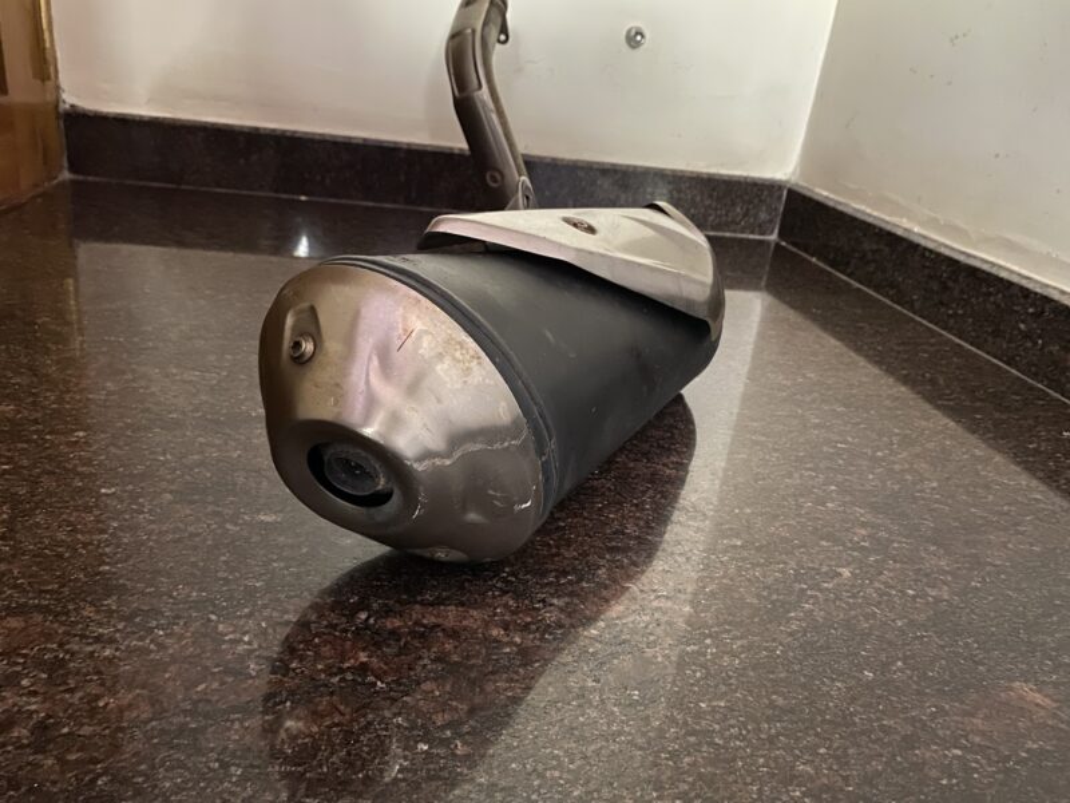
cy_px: 402
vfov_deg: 53.1
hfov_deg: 67.3
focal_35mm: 26
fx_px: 804
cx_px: 535
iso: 1000
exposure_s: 1/16
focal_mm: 4.25
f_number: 1.8
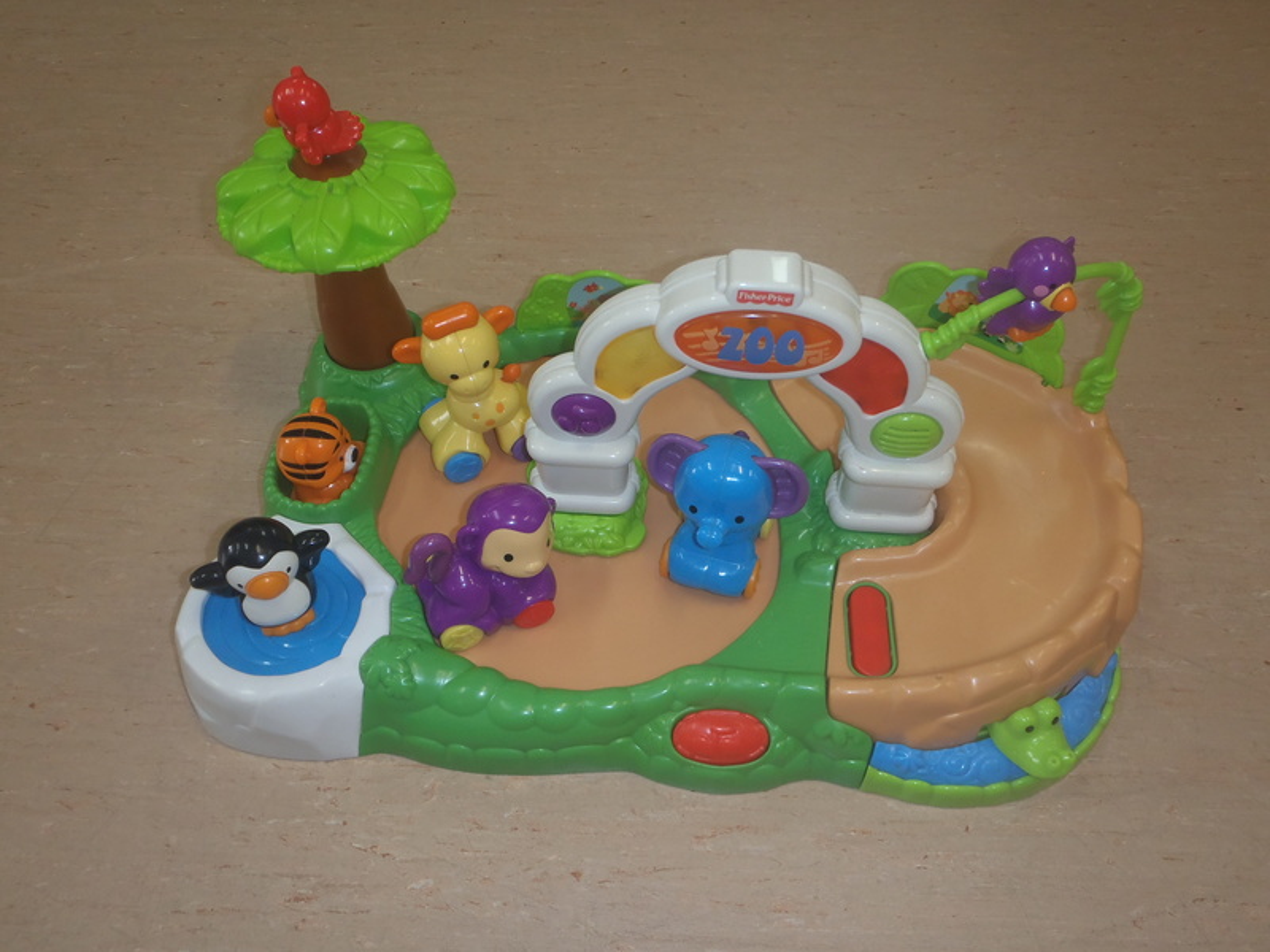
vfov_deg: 49.7
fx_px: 1027
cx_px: 635
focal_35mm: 28
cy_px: 476
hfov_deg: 63.4
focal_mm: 5
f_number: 3.5
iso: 100
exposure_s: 1/30
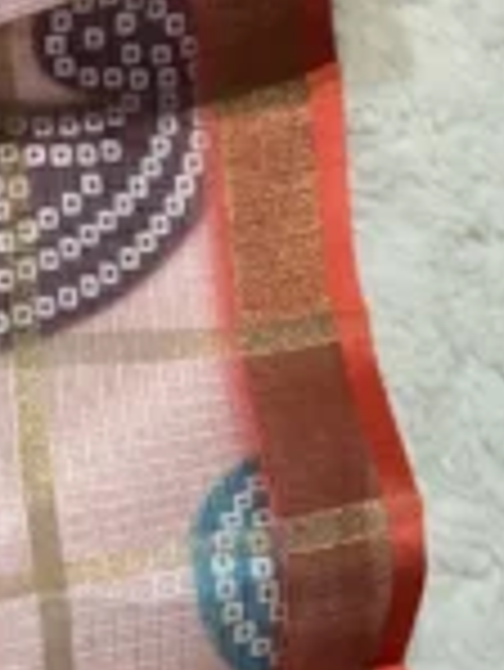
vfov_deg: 12.5
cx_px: -765
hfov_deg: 8.5
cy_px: 632
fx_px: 3043
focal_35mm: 157
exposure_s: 1/133
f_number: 1.6
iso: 32
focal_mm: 5.96
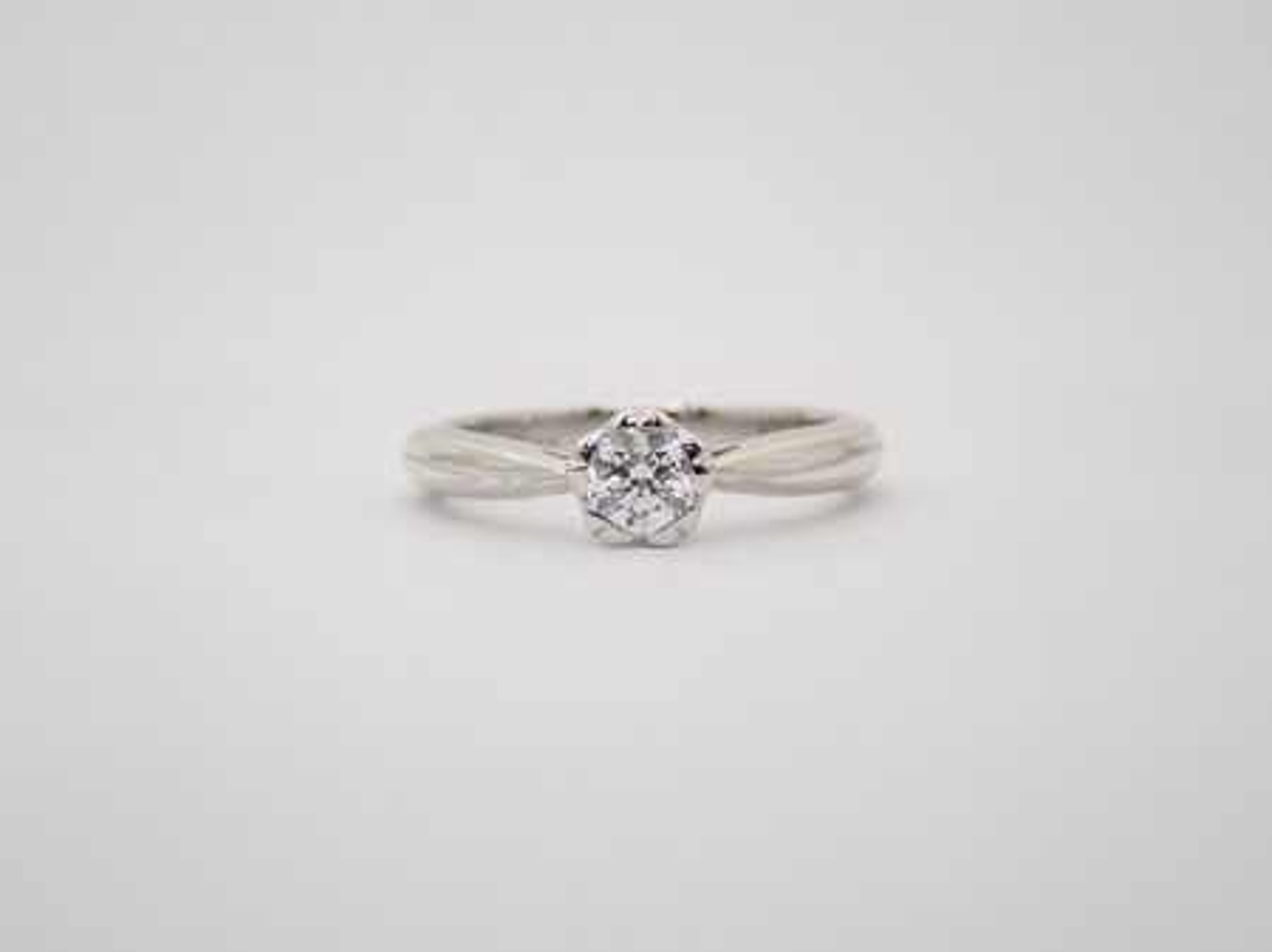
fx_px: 3012
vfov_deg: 18.0
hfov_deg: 23.8
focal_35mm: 82
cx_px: 636
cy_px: 476
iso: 200
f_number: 4.3
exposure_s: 1/125
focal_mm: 14.62
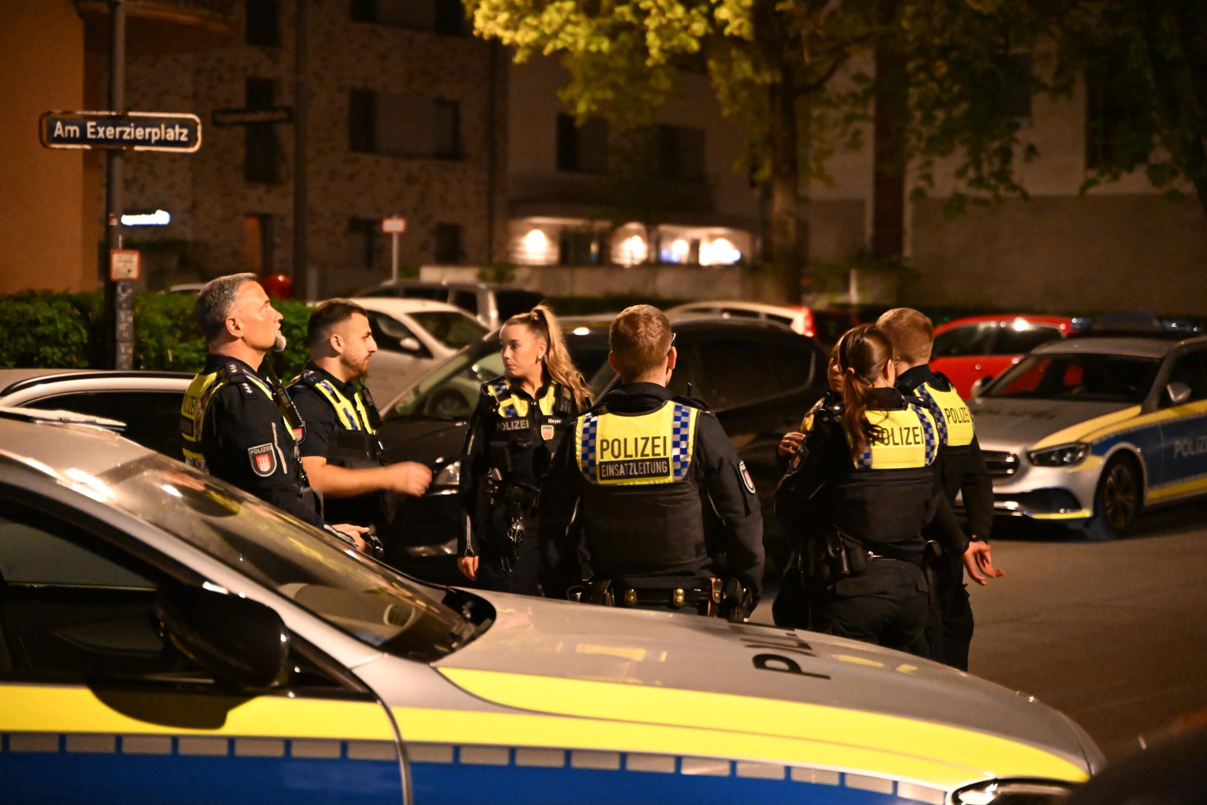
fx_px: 2582
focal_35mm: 77
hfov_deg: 26.3
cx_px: 614
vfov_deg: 17.7
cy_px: 404
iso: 16000
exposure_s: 1/60
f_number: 2.8
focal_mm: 75
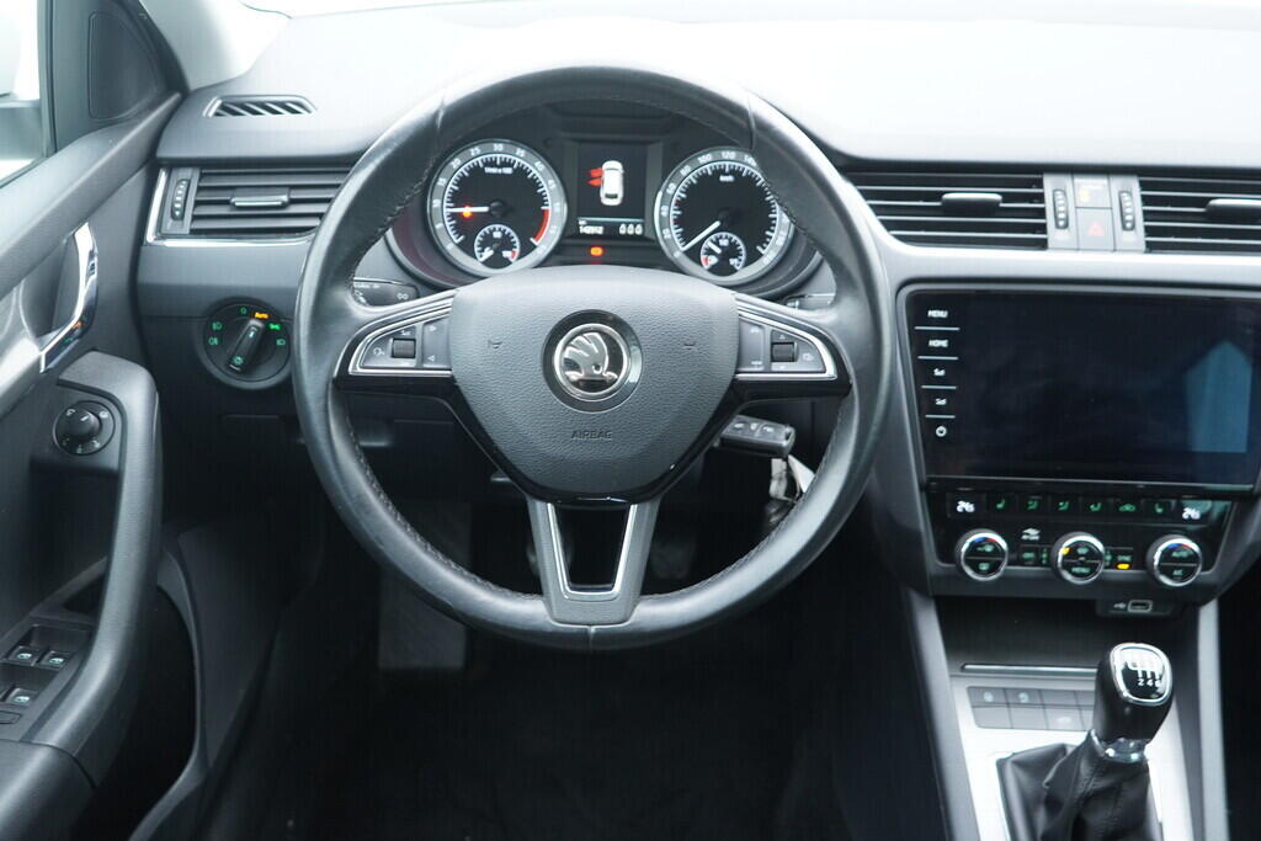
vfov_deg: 36.9
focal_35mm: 36
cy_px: 420
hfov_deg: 53.1
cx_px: 630
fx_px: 1261
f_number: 2.8
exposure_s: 1/40
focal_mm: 24
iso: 640
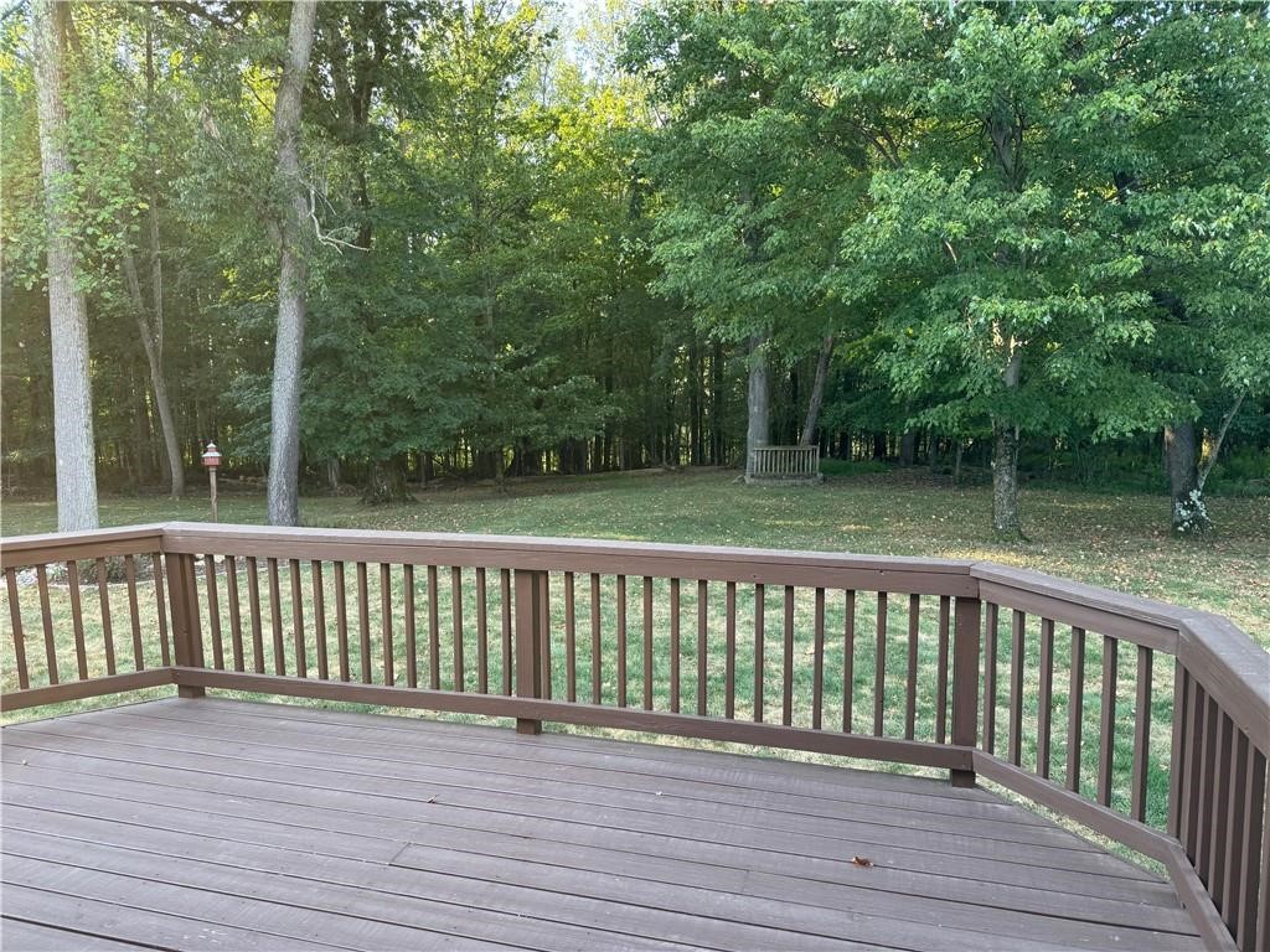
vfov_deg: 56.8
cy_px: 476
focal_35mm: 24
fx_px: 881
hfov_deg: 71.6
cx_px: 635
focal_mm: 6.76
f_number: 1.78
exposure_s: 1/121
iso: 100
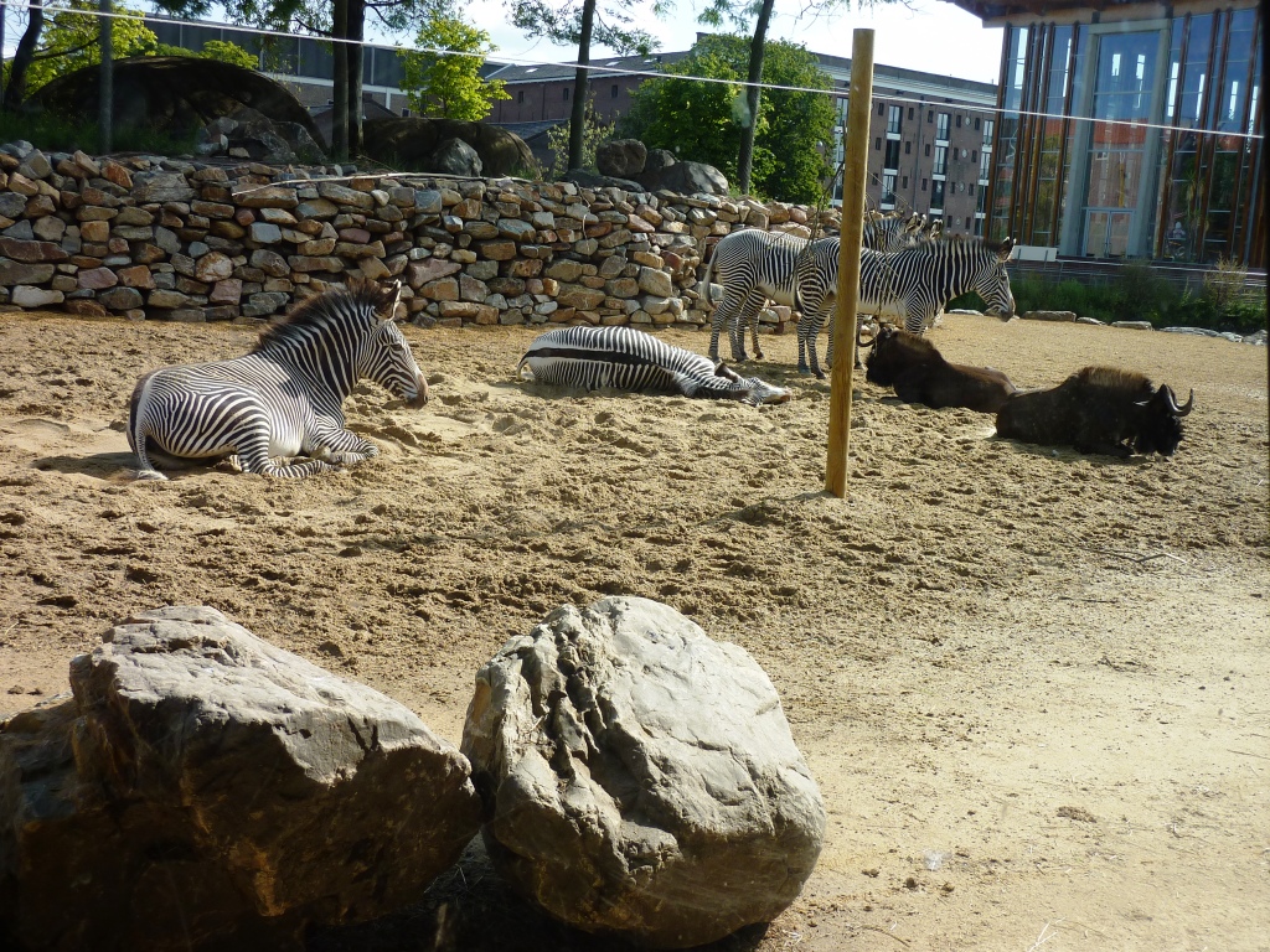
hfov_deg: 46.8
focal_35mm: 40
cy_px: 476
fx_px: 1468
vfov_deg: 36.0
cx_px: 635
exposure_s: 1/400
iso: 80
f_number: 4
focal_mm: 6.5
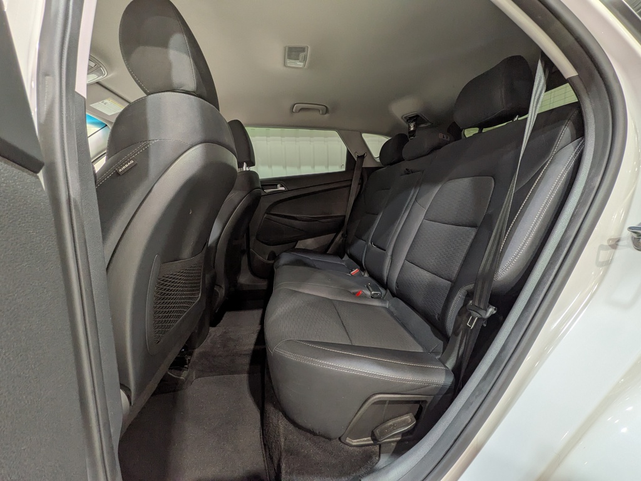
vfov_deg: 85.7
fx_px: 259
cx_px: 320
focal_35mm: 14
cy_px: 240
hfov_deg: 102.1
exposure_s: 1/25
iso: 54
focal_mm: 1.83
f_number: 2.2
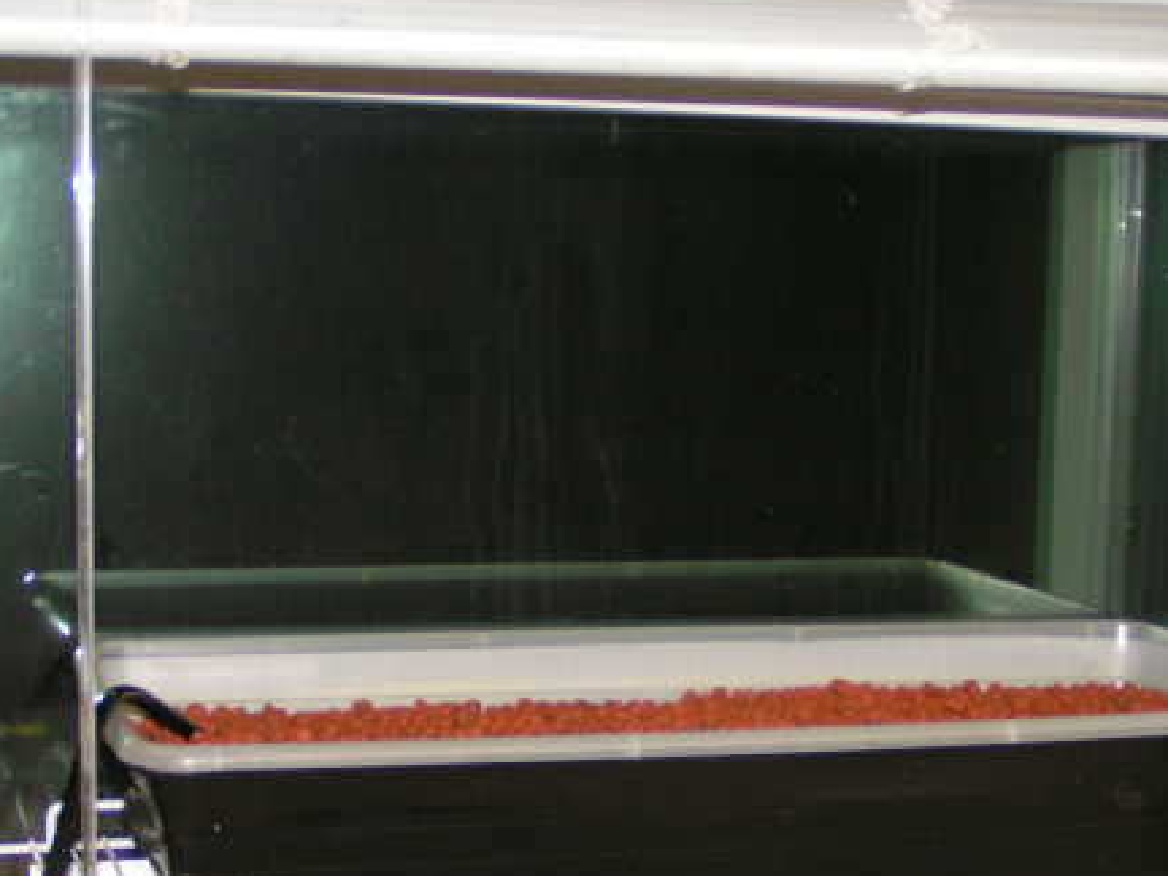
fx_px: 2598
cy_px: 546
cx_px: 708
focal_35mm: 77
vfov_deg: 19.1
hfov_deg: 25.3
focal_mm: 8
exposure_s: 1/60
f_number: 3.2
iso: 200
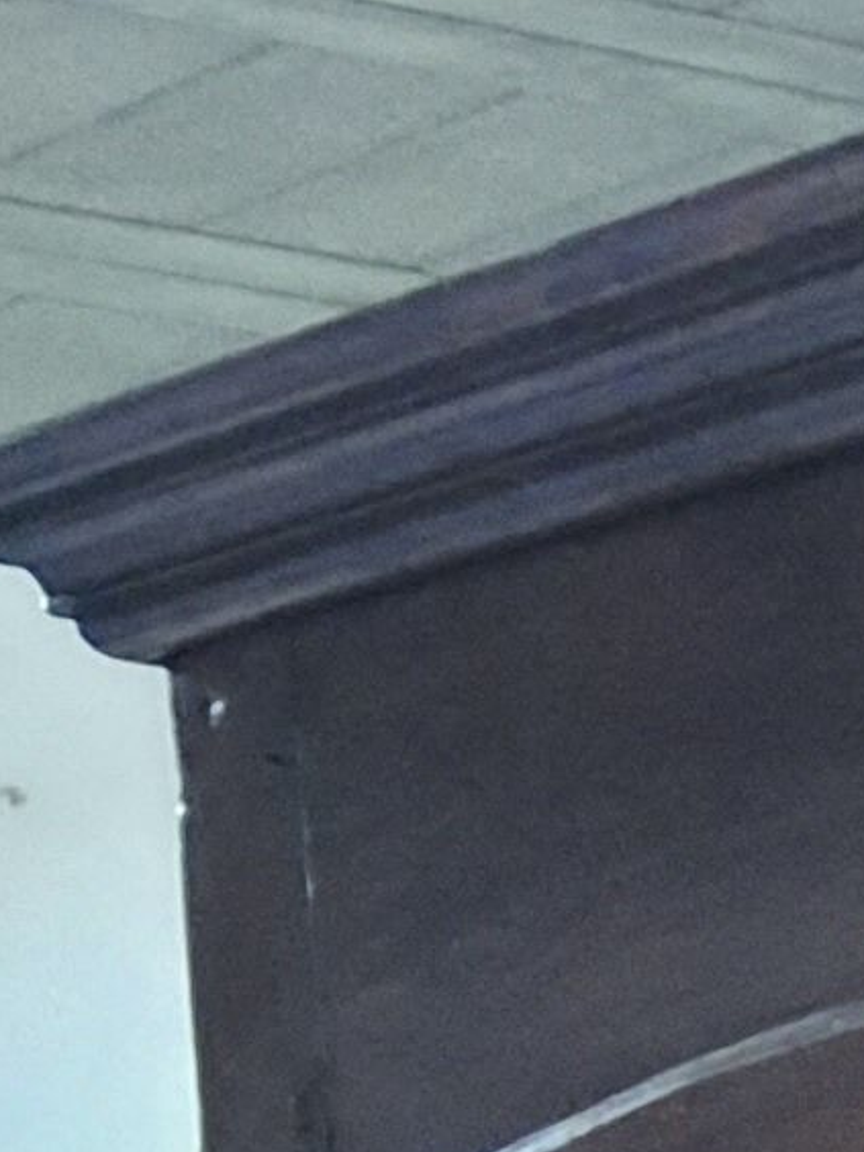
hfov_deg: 7.3
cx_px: 2380
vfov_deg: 9.0
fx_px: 6190
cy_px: 3201
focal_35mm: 186
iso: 400
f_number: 1.7
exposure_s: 1/33
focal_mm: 4.32
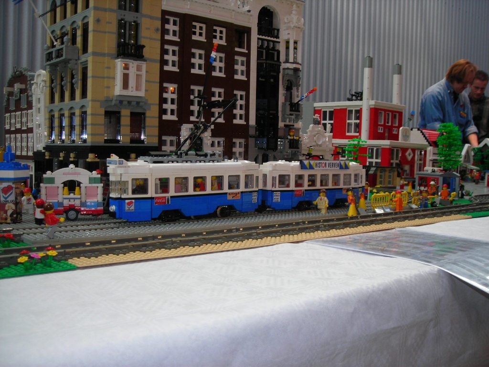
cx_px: 244
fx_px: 537
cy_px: 184
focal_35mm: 38
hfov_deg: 49.0
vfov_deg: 37.7
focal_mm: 6.3
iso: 50
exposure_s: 1/30
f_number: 3.2
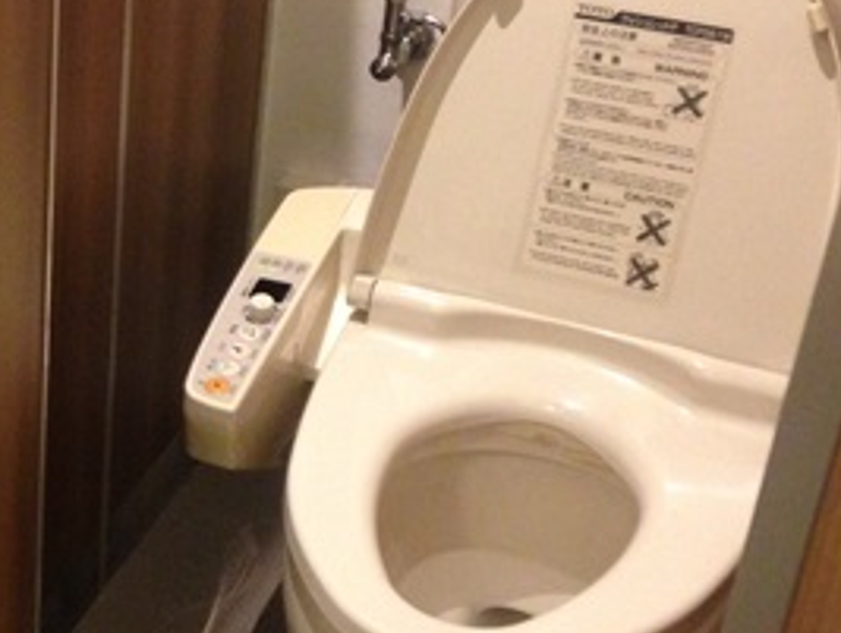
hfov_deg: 23.6
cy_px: 280
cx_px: -3
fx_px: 1922
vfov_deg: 18.7
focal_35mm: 79
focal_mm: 4.12
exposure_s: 1/20
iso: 320
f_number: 2.4
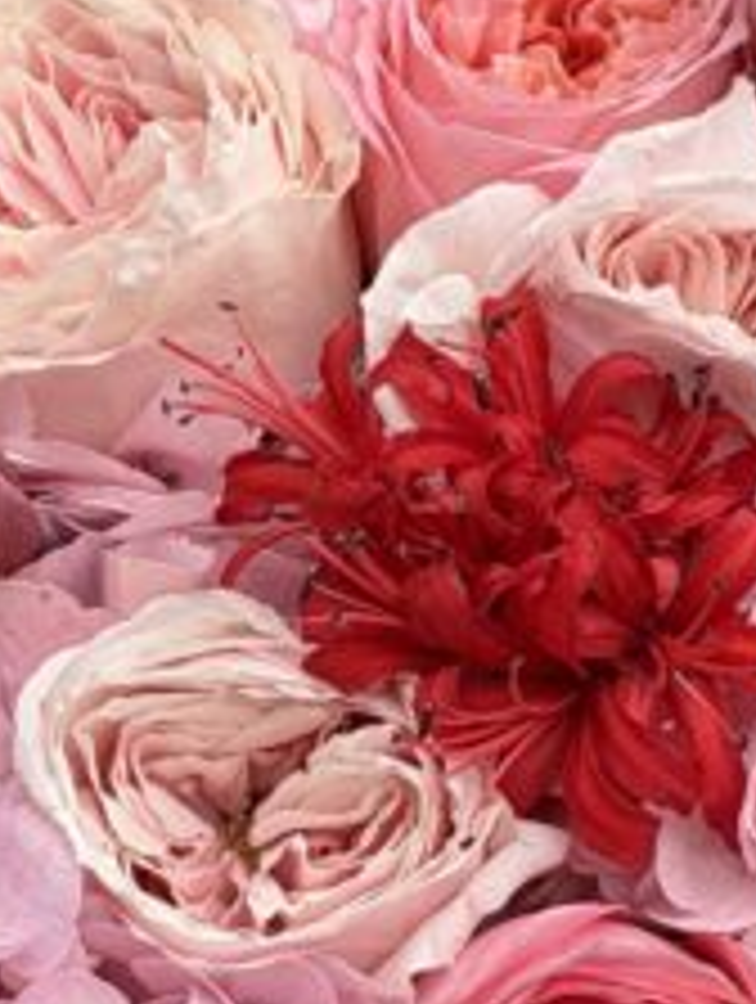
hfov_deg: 6.8
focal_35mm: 220
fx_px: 6388
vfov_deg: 9.0
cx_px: 382
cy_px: 846
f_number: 1.78
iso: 50
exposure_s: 1/122
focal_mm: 6.76
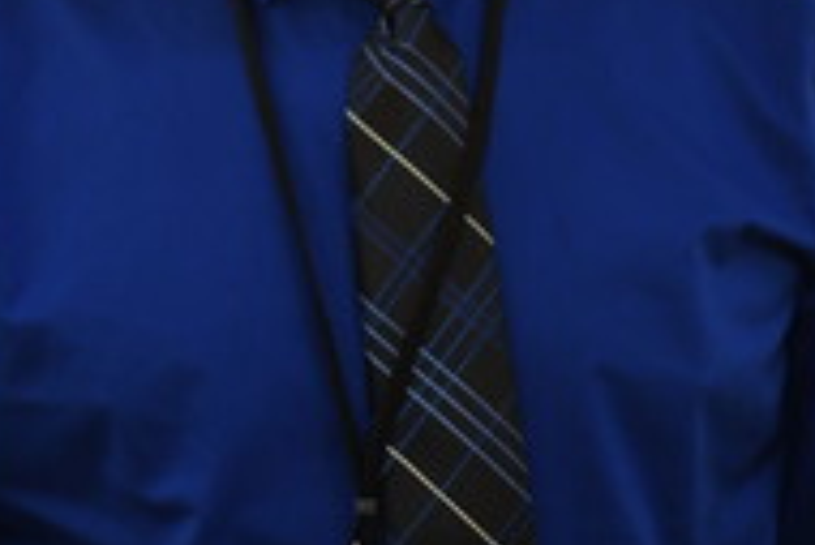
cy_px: -150
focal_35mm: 135
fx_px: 3058
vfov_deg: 10.0
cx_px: 367
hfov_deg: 15.2
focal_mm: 50
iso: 1250
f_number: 1.8
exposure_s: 1/250
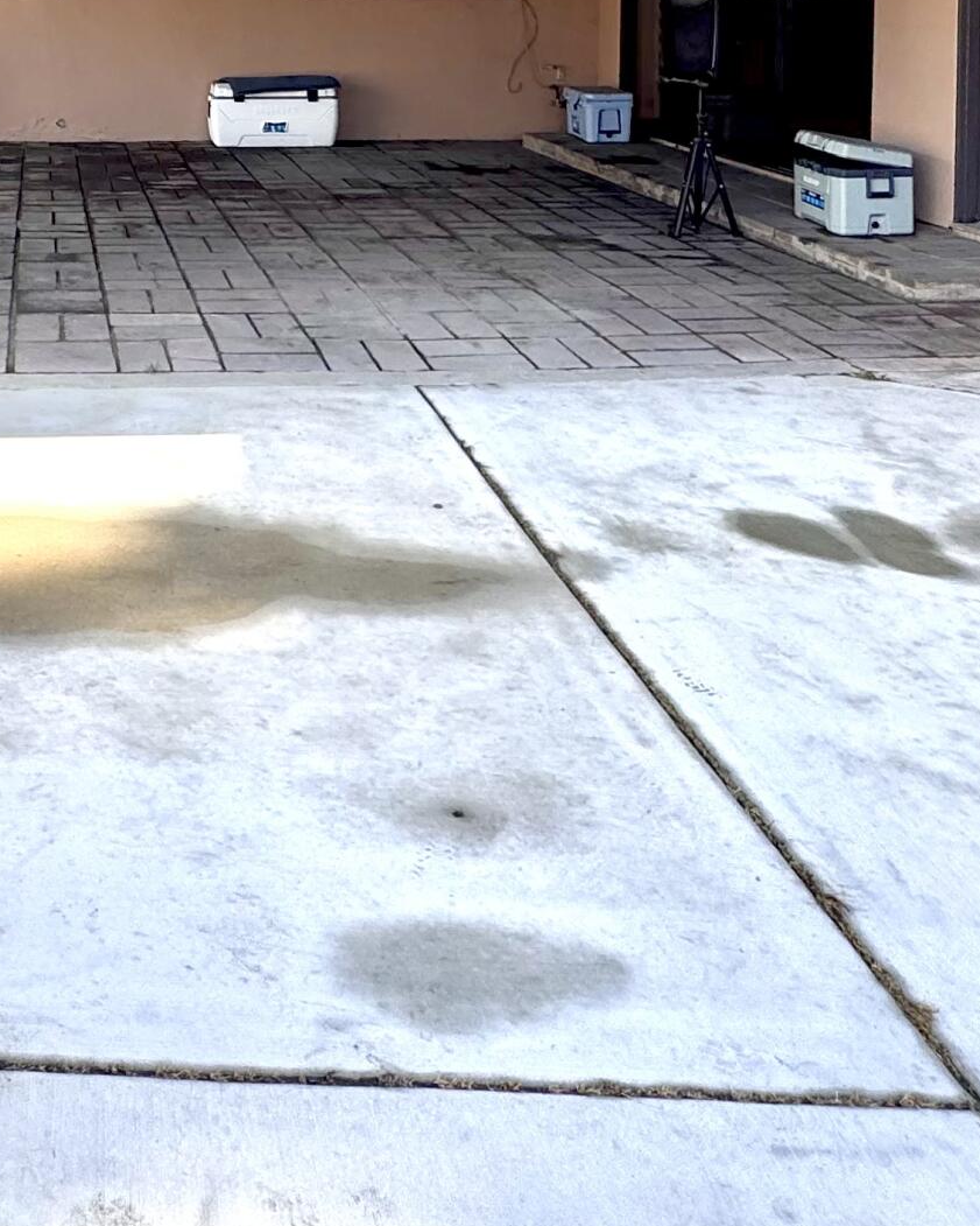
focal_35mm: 39
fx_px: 1414
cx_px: 126
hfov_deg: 36.2
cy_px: 8
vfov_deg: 41.0
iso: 40
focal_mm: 2.22
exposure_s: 1/675
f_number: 2.2
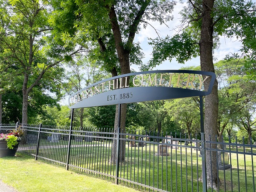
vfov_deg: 53.1
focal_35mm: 26
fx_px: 192
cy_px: 96
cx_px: 128
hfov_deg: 67.3
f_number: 1.6
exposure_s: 1/1100
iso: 32
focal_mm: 4.2
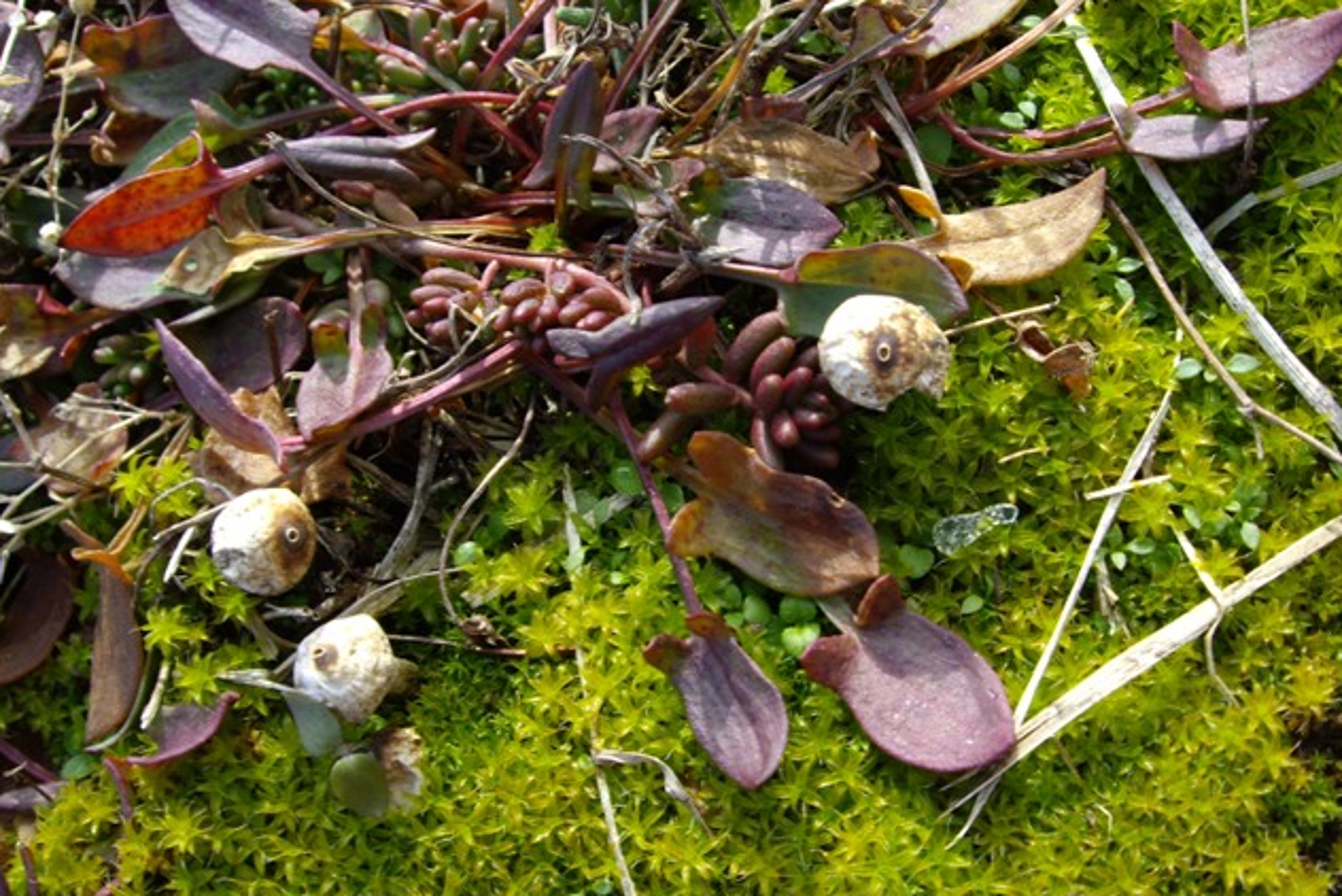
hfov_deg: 48.4
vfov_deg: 33.4
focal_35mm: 40
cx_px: 677
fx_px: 1492
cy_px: 469
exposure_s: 1/50
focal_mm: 6.2
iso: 50
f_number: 4.3
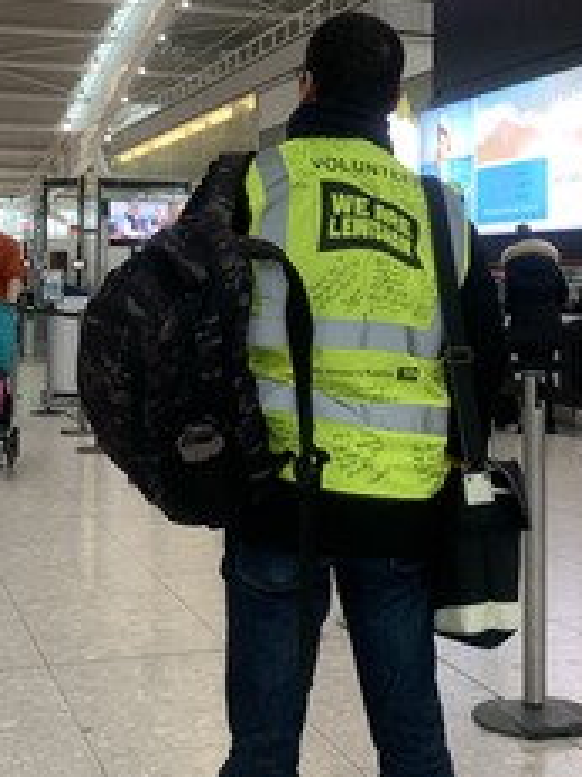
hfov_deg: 24.4
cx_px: 348
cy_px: 217
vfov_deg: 31.7
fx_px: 1346
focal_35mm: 60
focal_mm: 4.25
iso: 160
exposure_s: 1/48
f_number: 1.8
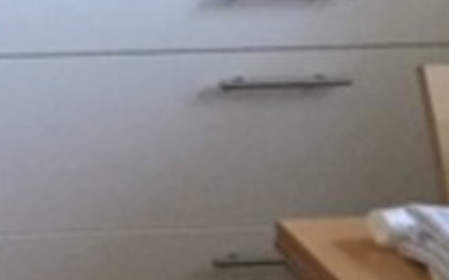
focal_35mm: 156
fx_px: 1909
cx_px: -264
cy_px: -144
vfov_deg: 8.2
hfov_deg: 12.6
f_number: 2.4
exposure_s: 1/33
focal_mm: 3.3
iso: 200
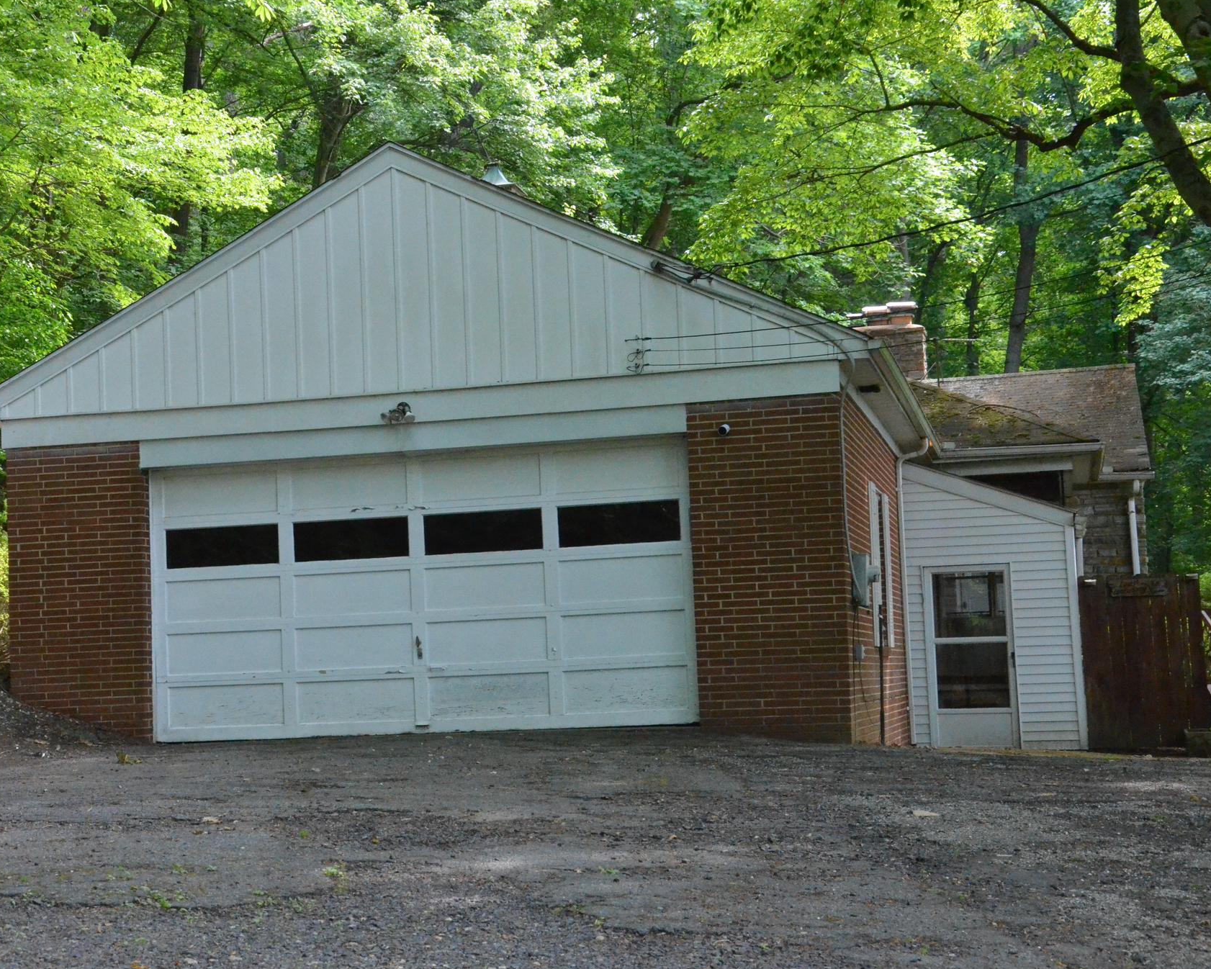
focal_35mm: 65
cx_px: 487
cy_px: 486
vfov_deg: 23.5
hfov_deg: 29.1
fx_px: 2330
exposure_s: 1/400
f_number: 10
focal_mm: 38
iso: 6400
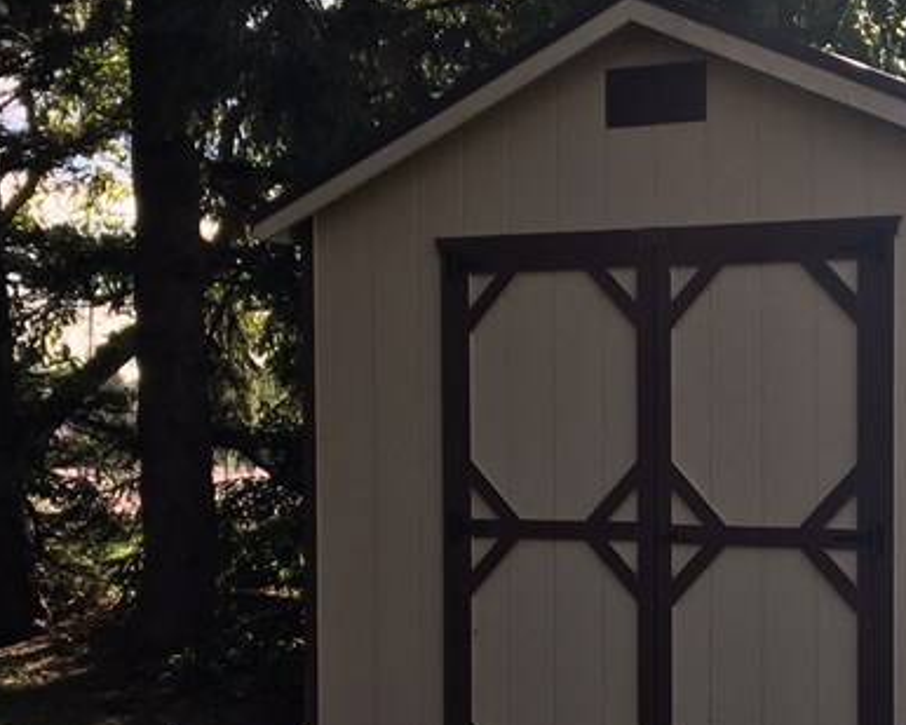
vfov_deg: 20.4
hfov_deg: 24.7
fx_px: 2012
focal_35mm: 75
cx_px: 800
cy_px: 497
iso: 25
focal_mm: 4.15
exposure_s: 1/519
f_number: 2.2
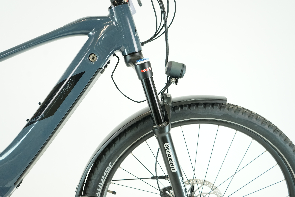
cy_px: 98
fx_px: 238
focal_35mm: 29
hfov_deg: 63.7
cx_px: 148
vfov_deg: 45.0
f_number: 4.5
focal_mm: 29
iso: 2000
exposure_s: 1/200
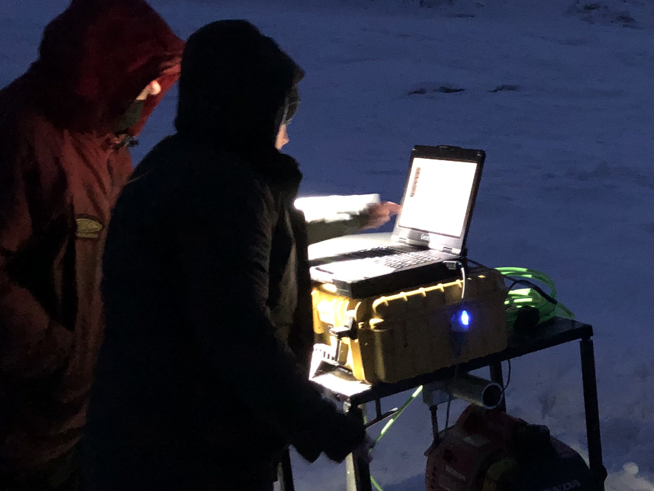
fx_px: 1152
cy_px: 238
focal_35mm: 61
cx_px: 603
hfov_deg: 30.2
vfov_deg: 24.0
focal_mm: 3.99
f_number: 1.8
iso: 500
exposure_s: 1/4
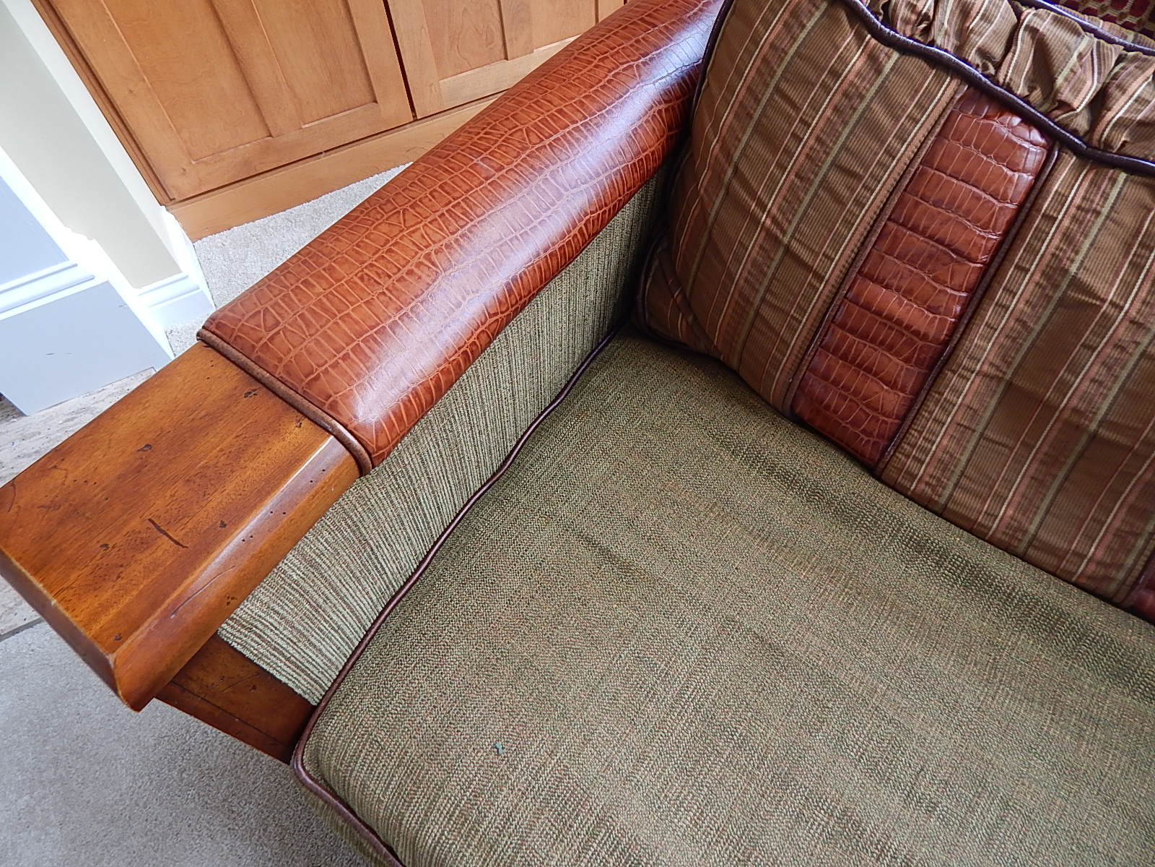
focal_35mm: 22
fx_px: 734
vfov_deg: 61.1
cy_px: 434
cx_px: 578
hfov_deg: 76.4
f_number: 3
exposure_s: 1/40
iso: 125
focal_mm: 4
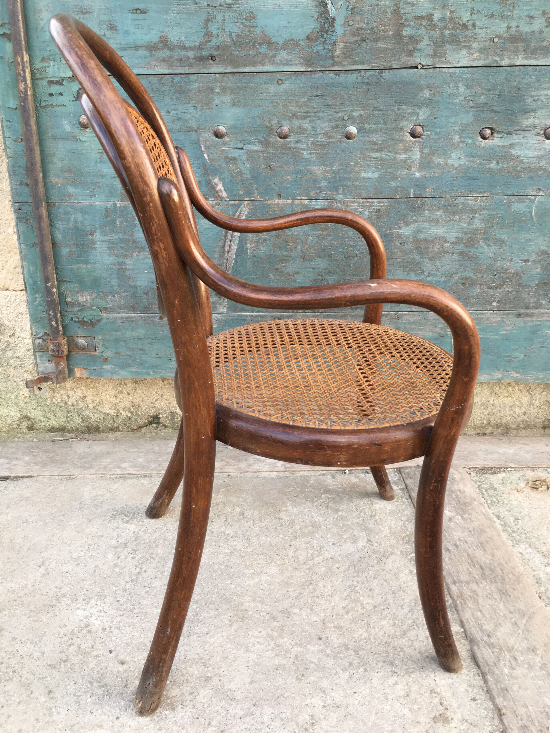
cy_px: 366
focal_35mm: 29
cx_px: 275
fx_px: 614
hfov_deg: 48.2
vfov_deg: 61.7
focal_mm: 4.15
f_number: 2.2
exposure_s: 1/100
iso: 40
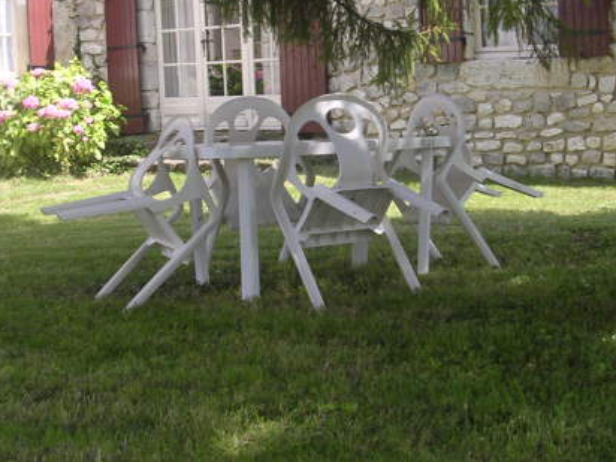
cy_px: 129
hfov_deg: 32.7
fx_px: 1050
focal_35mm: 59
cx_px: 332
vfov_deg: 24.6
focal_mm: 5.8
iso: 100
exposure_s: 1/275
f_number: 2.8
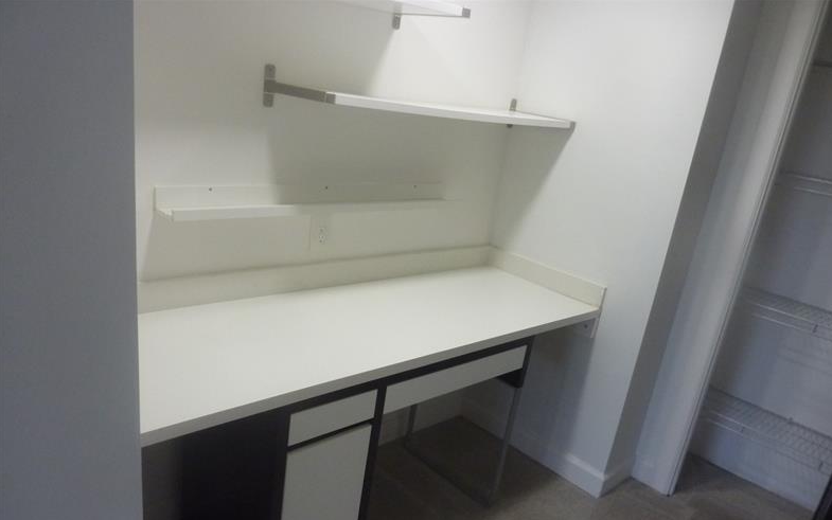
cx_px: 421
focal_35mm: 27
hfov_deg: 68.4
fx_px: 612
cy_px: 317
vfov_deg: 45.7
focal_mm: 4.1
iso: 320
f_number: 3.3
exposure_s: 1/60
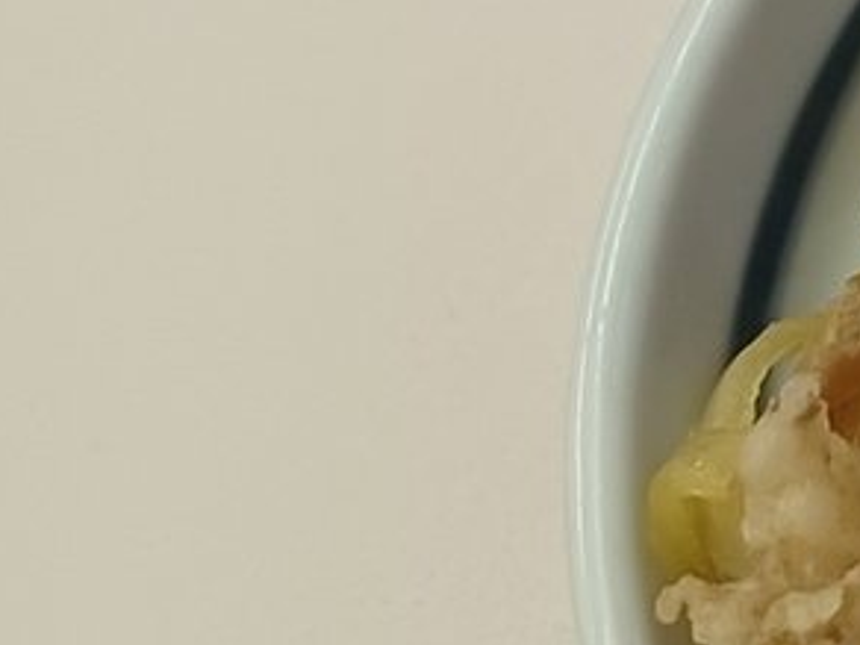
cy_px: -18
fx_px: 4248
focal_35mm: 171
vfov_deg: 8.6
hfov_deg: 9.2
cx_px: 2574
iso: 320
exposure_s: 1/50
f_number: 1.8
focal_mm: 4.6
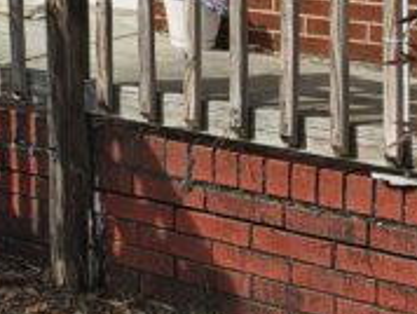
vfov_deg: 10.9
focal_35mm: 132
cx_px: -447
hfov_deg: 12.8
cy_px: -120
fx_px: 1592
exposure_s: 1/1849
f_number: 1.8
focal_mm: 5.4
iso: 25
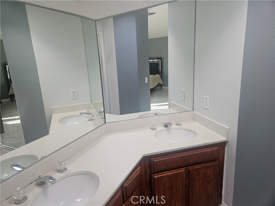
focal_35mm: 23
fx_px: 183
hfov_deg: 73.9
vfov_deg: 58.9
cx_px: 138
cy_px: 103
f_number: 1.8
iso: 250
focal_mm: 5.4
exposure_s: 1/359
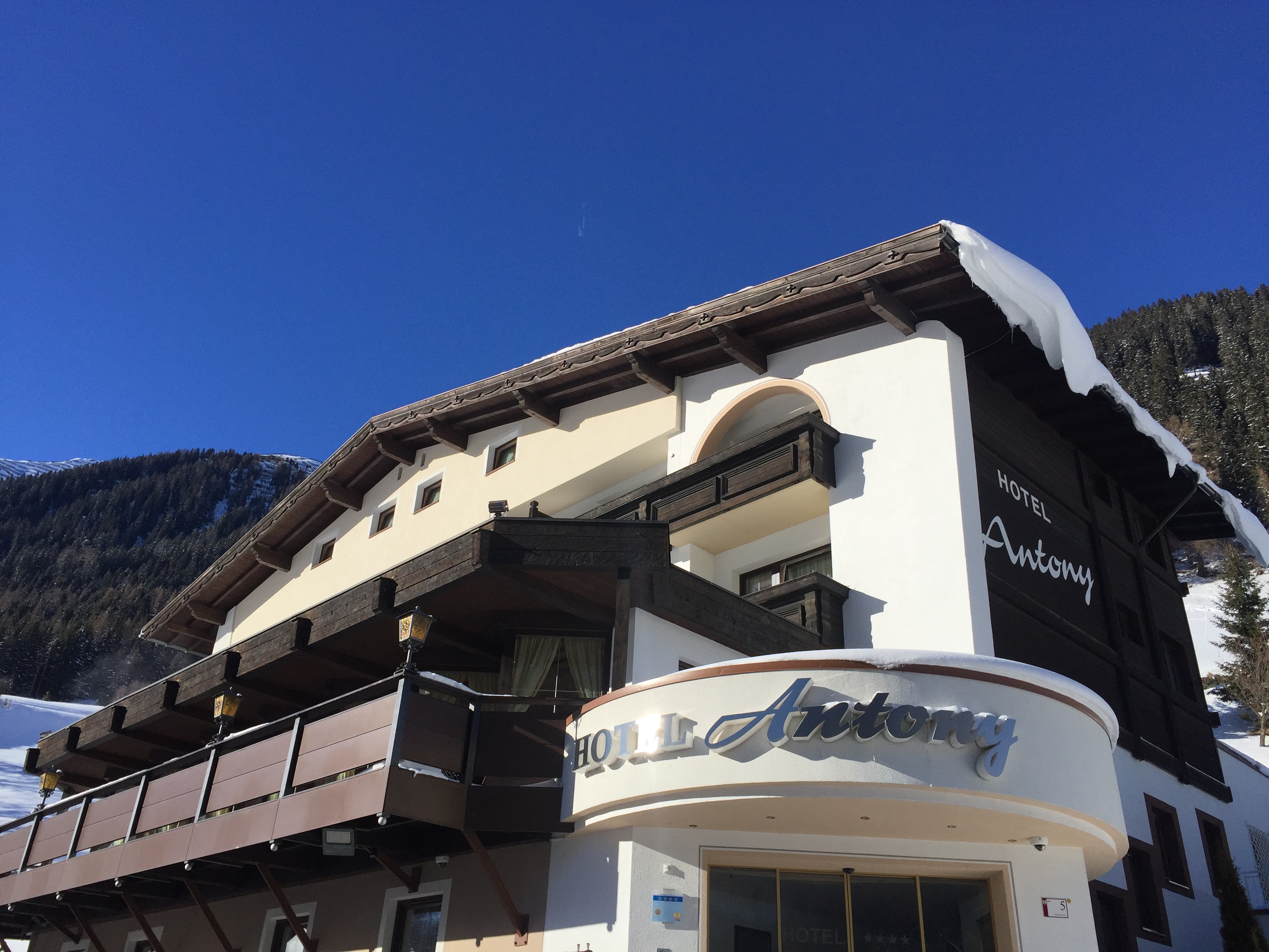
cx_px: 634
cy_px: 476
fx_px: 1063
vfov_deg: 48.2
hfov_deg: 61.7
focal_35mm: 29
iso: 32
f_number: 2.2
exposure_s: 1/3049
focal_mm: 4.15
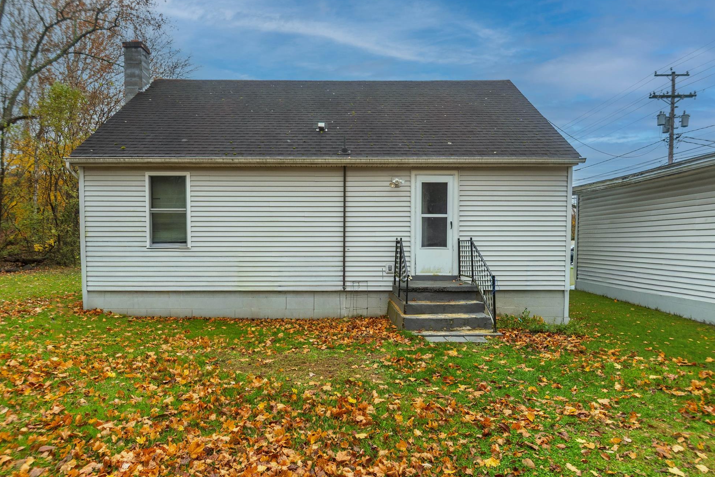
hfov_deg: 78.6
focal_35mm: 22
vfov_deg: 57.2
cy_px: 245
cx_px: 354
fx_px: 437
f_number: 3.8
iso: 100
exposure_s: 1/60
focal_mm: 14
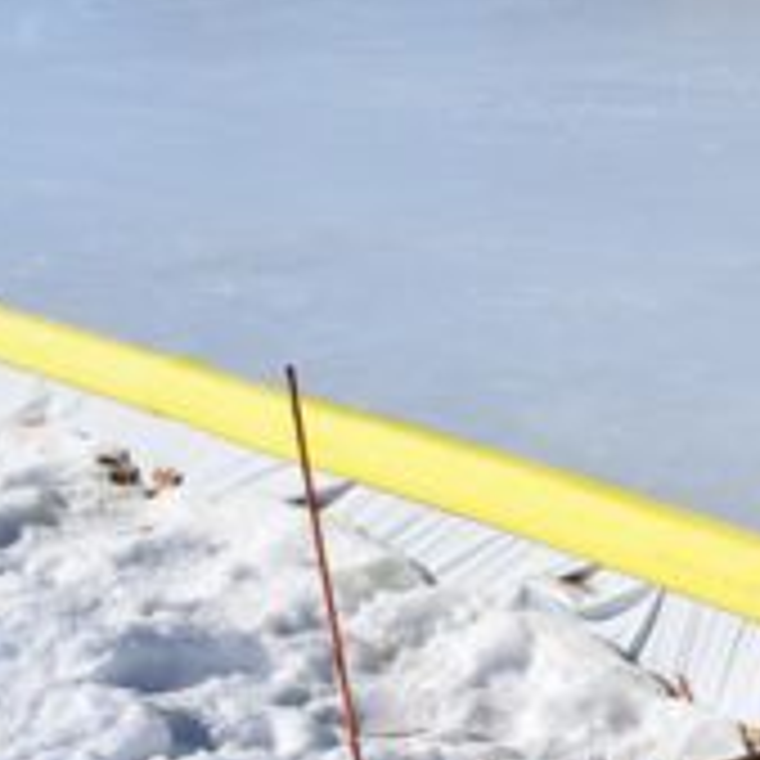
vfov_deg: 18.5
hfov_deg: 16.9
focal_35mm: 93
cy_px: 128
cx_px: 1153
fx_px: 2310
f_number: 11
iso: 200
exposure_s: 1/640
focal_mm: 18
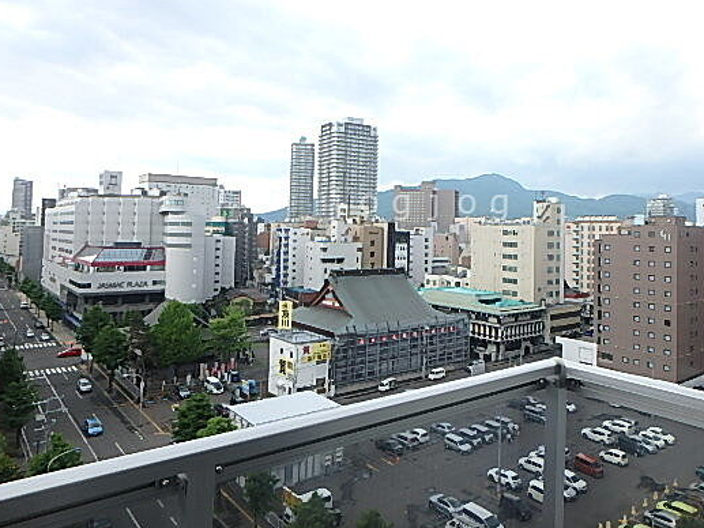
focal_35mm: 26
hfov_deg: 66.6
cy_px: 204
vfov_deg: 52.6
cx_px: 422
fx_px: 529
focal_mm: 3.7
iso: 125
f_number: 3.5
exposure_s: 1/160
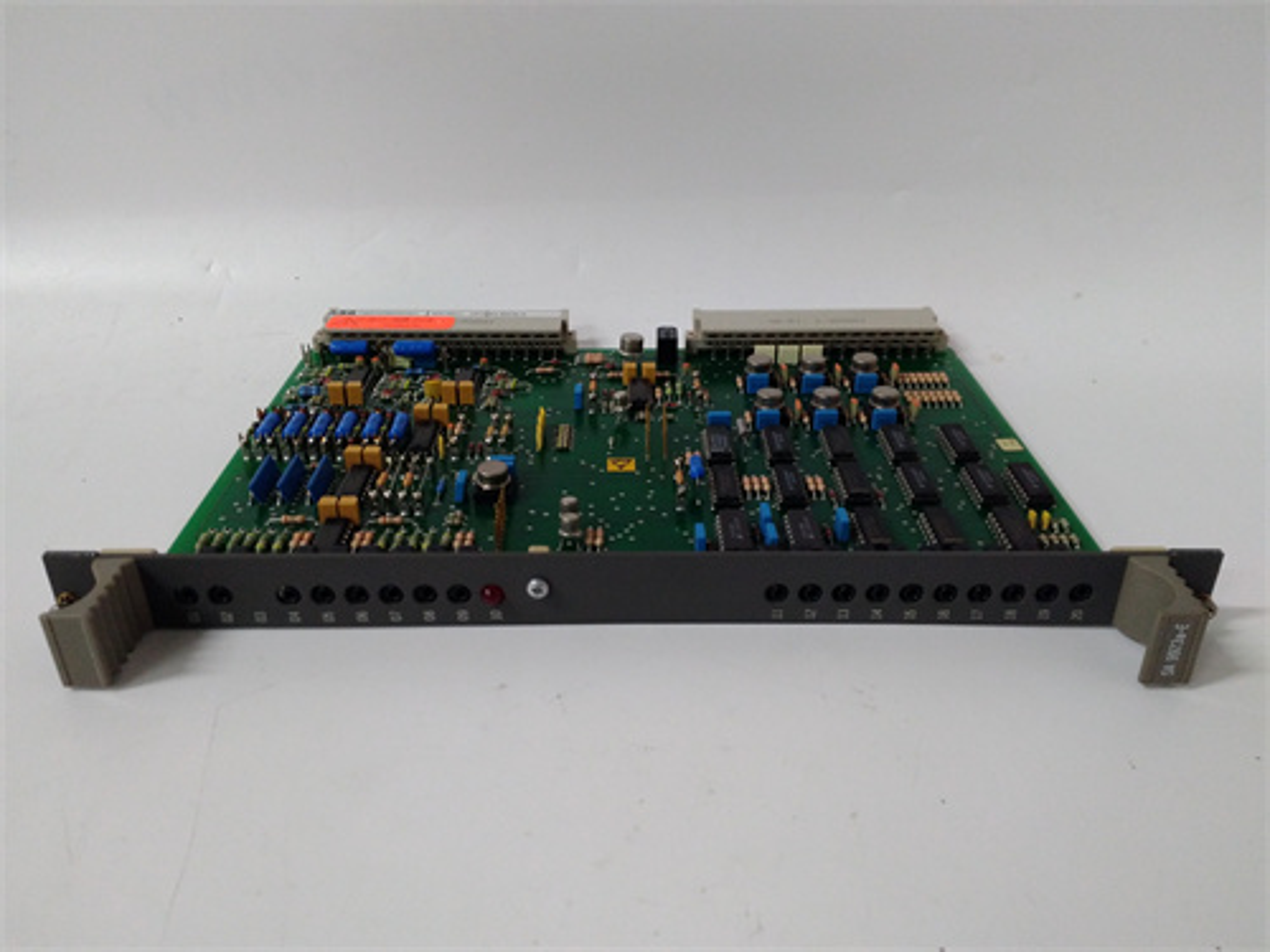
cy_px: 476
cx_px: 635
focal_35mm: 27
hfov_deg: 65.3
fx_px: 991
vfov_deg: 51.4
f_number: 2
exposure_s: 1/33
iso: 362
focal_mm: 3.79
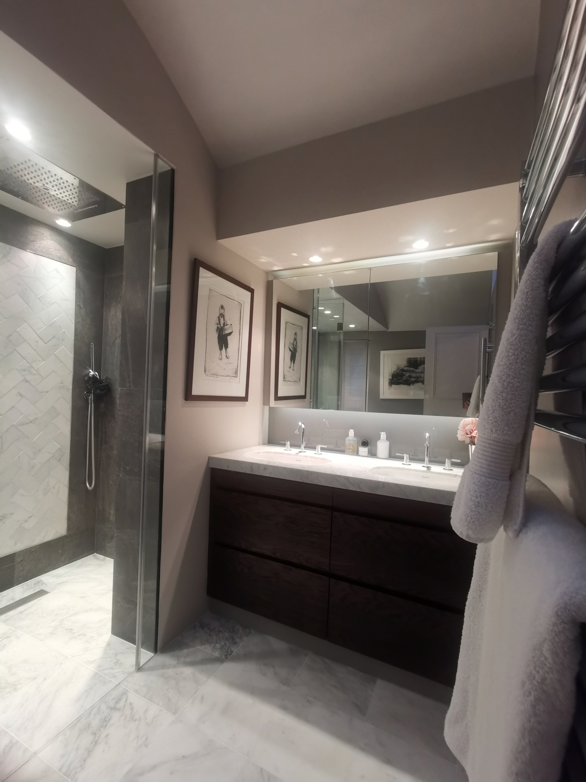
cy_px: 391
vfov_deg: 94.5
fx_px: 361
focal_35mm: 16
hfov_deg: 78.1
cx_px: 293
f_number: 2.2
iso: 250
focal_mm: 2.35
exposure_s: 1/50
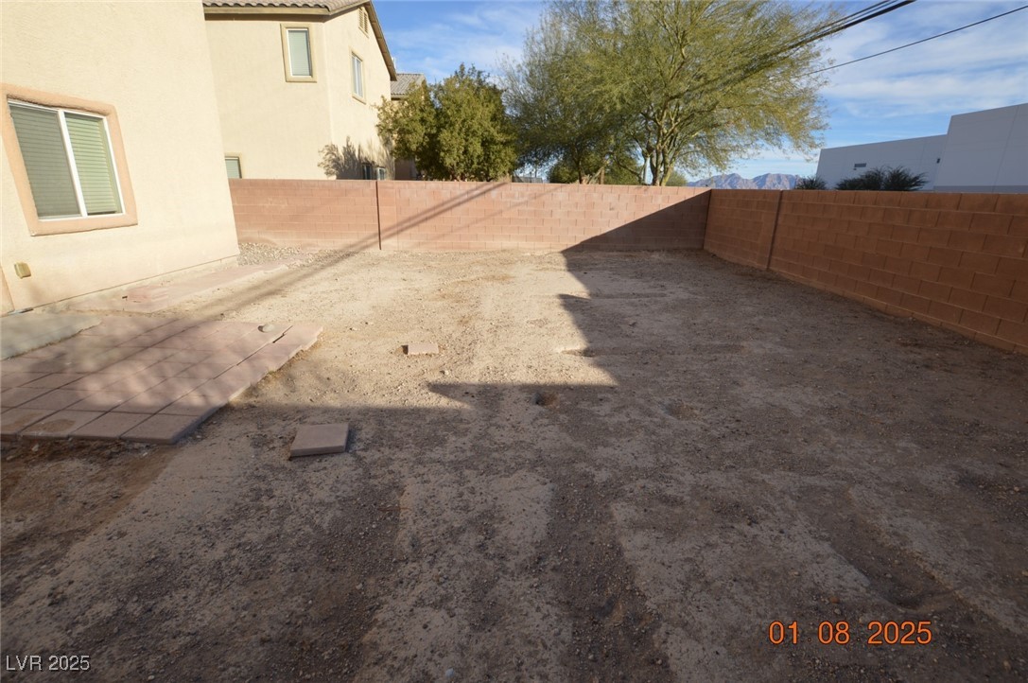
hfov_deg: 100.5
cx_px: 514
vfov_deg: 77.2
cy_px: 342
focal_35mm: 15
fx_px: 428
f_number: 8
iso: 100
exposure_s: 1/200
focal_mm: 10
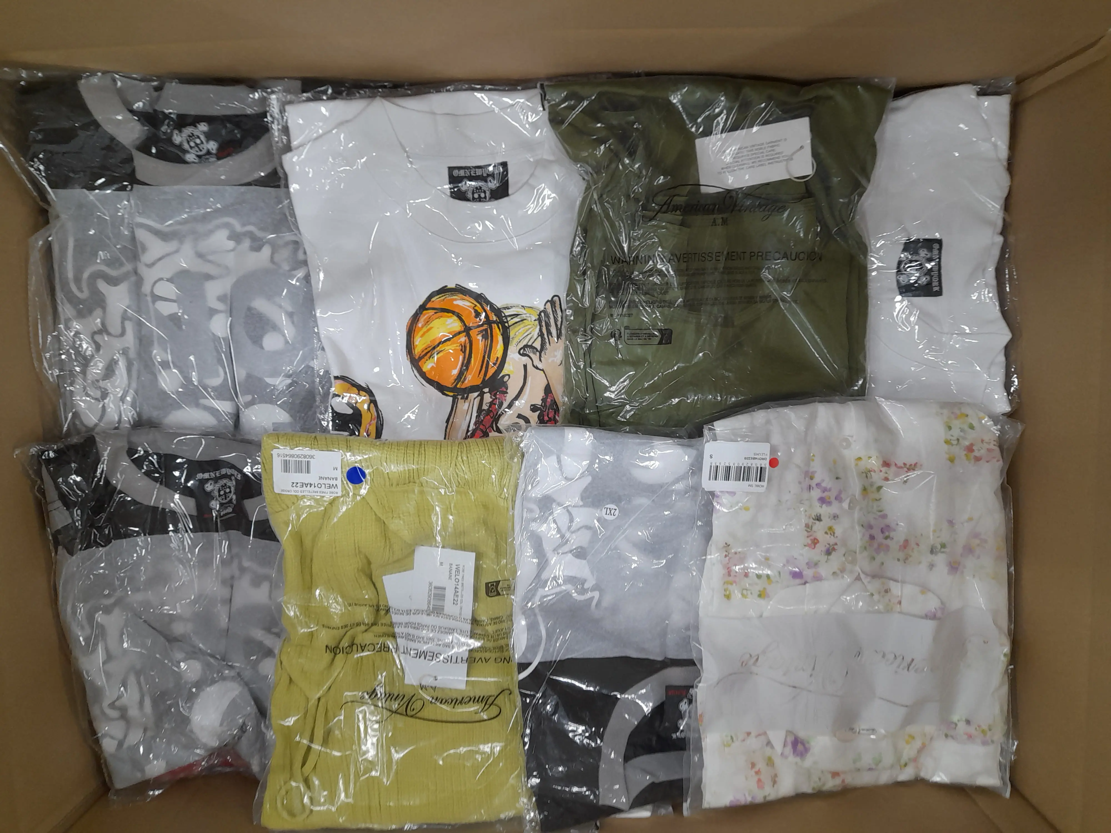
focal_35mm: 25
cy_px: 416
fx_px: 802
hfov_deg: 69.4
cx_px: 556
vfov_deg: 54.9
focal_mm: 4.6
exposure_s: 1/50
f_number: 2
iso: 125
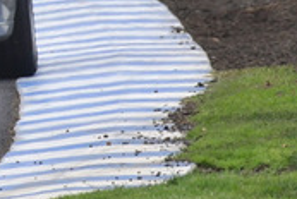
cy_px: -173
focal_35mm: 3183
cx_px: -350
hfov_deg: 0.6
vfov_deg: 0.4
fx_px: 26304
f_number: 10
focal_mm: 460
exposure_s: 1/640
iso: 500
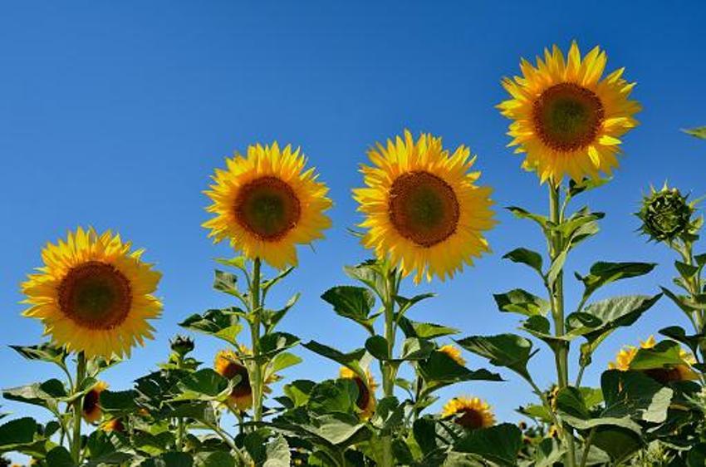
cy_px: 234
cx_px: 353
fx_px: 822
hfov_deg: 46.5
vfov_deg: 31.7
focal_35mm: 42
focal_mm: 28
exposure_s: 1/320
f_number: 8
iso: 100
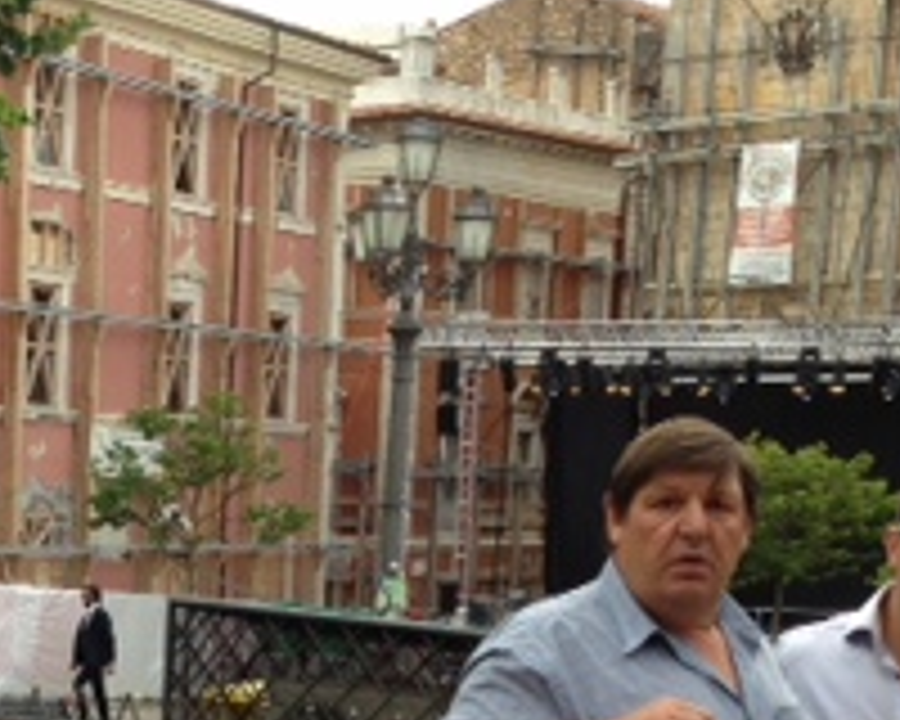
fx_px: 2744
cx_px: -9
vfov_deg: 14.4
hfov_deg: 18.1
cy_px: 882
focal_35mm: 103
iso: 50
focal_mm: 4.13
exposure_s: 1/299
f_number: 2.4
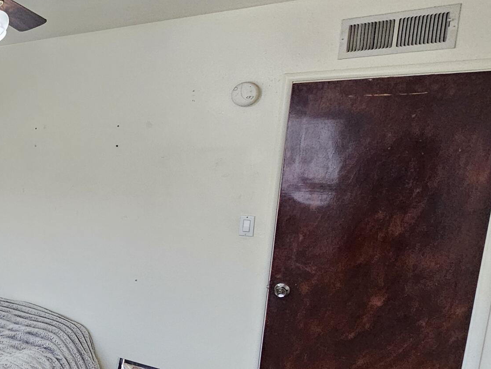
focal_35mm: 35
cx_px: -104
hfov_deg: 38.3
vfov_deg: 40.4
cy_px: 232
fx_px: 497
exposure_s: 1/60
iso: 400
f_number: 2.2
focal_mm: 2.2
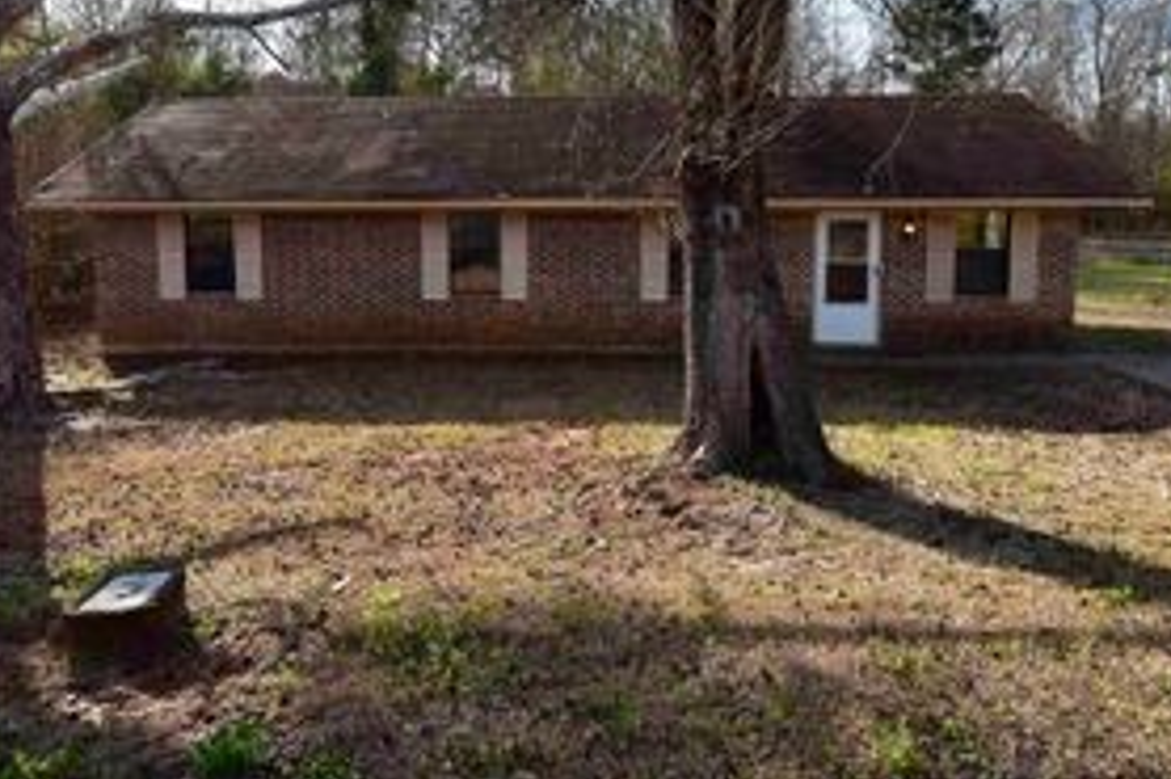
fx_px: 878
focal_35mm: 27
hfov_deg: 67.2
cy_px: 276
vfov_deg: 47.3
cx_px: 527
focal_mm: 10
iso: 400
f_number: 10
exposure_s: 1/320
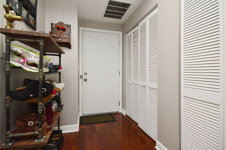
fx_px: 108
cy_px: 75
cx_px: 113
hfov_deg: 92.5
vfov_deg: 69.5
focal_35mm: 17
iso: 800
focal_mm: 11.5
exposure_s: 1/80
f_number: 9
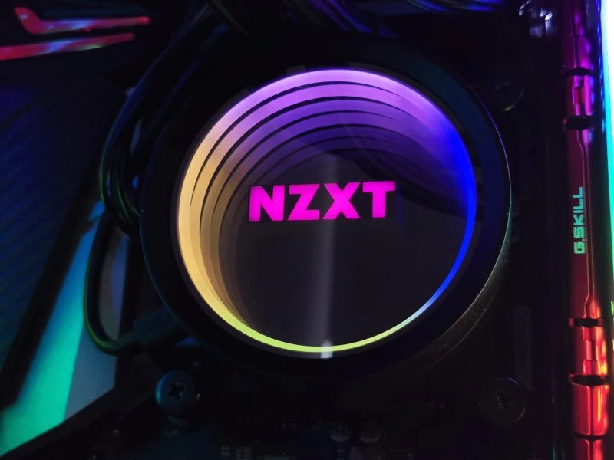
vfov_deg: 30.3
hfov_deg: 39.7
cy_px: 230
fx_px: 851
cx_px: 307
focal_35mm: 48
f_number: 1.6
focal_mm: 5.56
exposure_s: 1/50
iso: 160
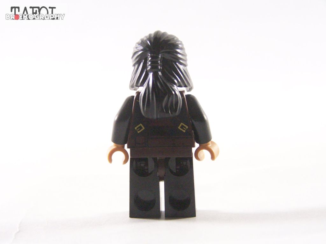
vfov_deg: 15.7
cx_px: 163
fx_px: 885
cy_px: 122
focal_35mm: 94
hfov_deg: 20.9
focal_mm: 15.6
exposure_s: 1/60
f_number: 3.2
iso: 400
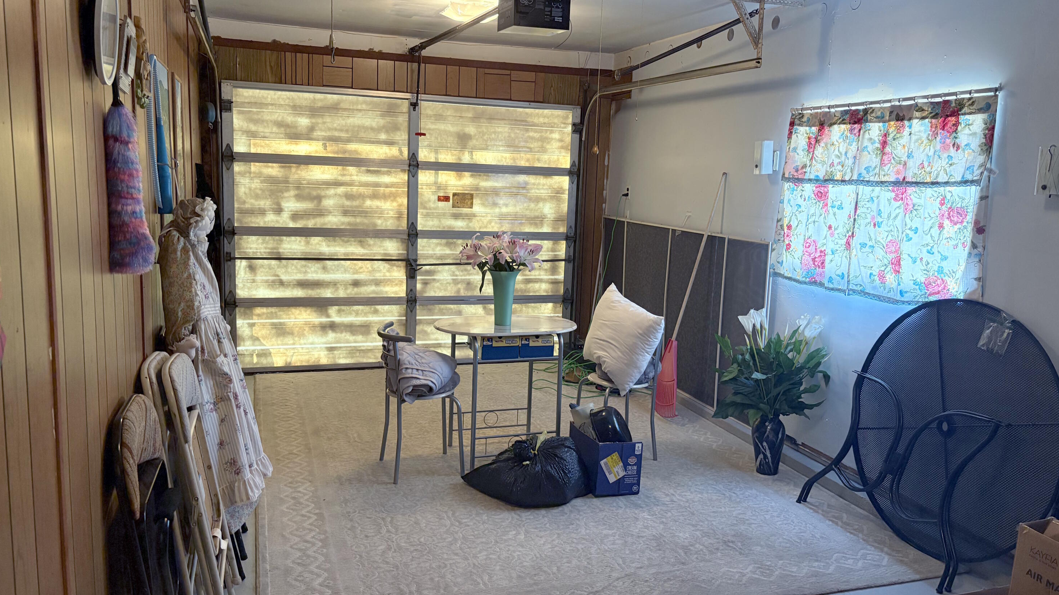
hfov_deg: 66.1
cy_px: 296
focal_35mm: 29
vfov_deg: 40.2
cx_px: 532
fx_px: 814
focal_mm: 5.96
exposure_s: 1/60
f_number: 1.6
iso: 400
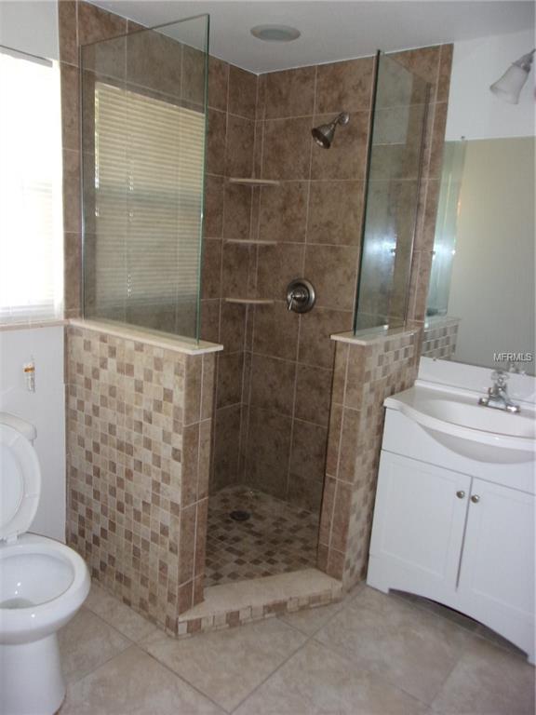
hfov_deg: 51.4
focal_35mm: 27
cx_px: 268
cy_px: 358
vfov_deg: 65.3
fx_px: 557
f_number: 3
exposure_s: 1/34
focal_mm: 4.9
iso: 200
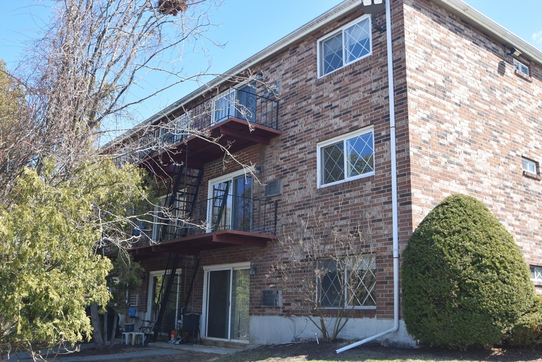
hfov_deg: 53.1
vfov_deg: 36.9
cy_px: 181
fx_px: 542
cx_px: 271
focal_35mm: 36
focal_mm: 24
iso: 400
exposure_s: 1/250
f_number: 8
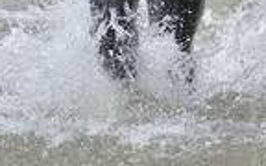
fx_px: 3668
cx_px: 538
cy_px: -222
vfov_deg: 2.6
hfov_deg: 4.1
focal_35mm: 506
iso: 200
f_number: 4
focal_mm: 112
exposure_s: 1/2000
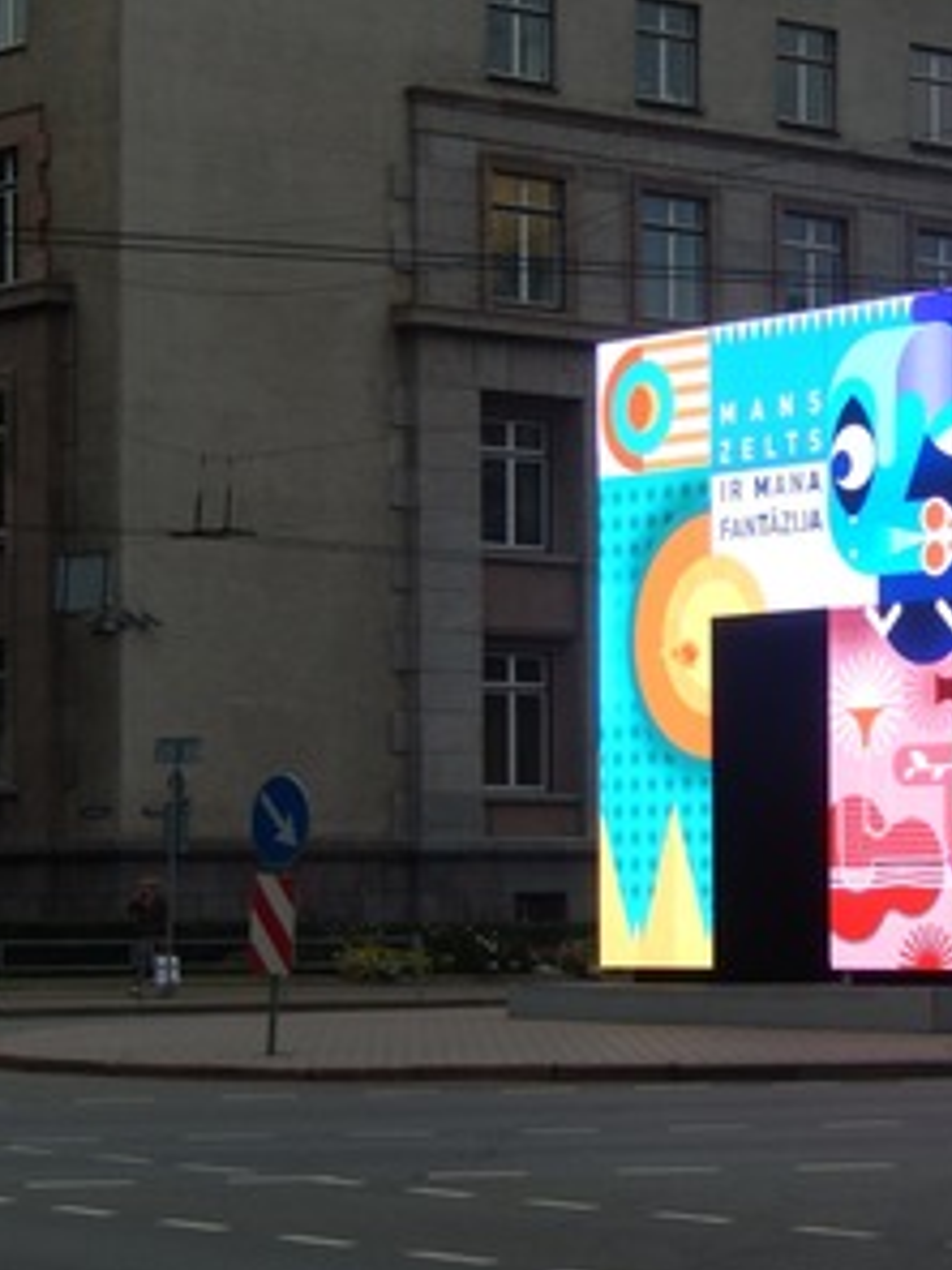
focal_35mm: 115
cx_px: 806
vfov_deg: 17.1
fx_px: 4217
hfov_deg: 12.8
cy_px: 639
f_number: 5.1
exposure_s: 1/100
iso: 125
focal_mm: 15.2
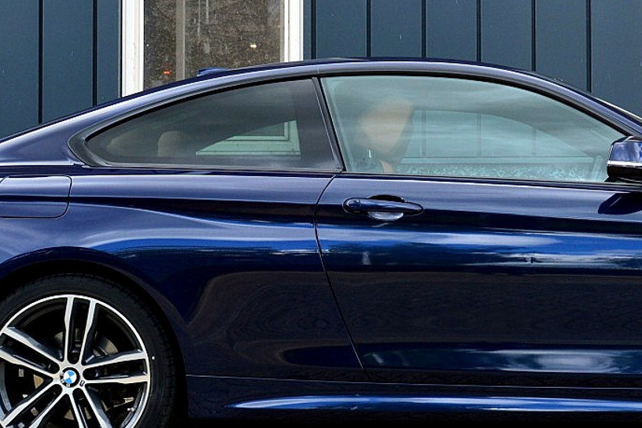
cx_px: 482
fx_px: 1448
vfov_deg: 16.8
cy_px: 224
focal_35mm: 81
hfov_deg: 24.7
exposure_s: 1/100
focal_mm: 23
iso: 400
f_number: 9
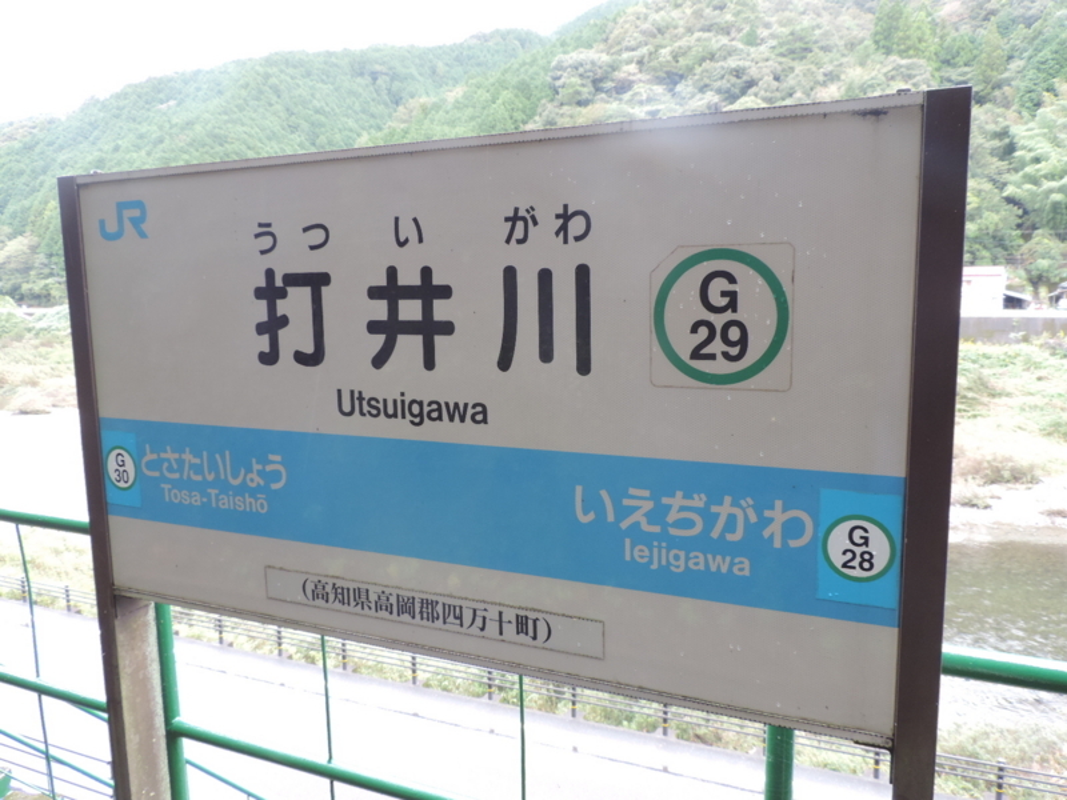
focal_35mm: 28
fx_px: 863
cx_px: 534
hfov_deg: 63.4
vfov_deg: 49.7
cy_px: 400
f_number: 3.1
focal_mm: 4.9
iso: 180
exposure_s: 1/30
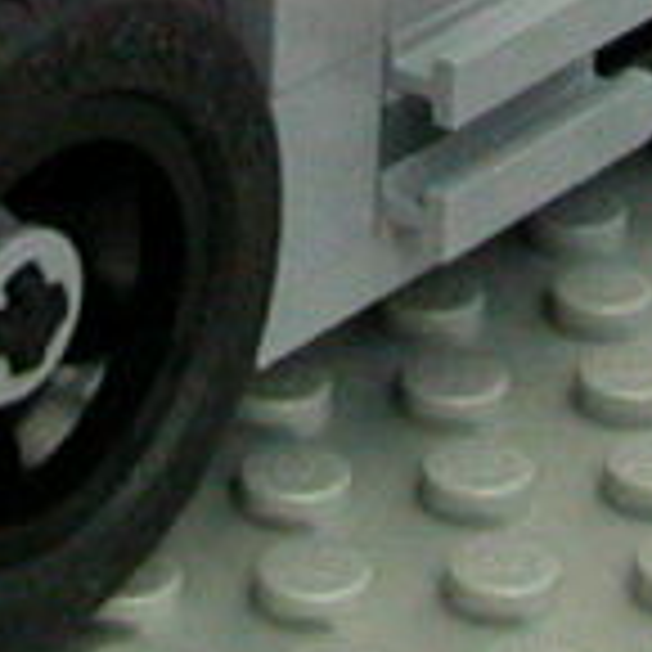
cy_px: -769
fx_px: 4923
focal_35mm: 231
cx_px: -153
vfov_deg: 7.2
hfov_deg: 7.5
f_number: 2.7
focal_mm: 5.6
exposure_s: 1/26.2
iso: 400
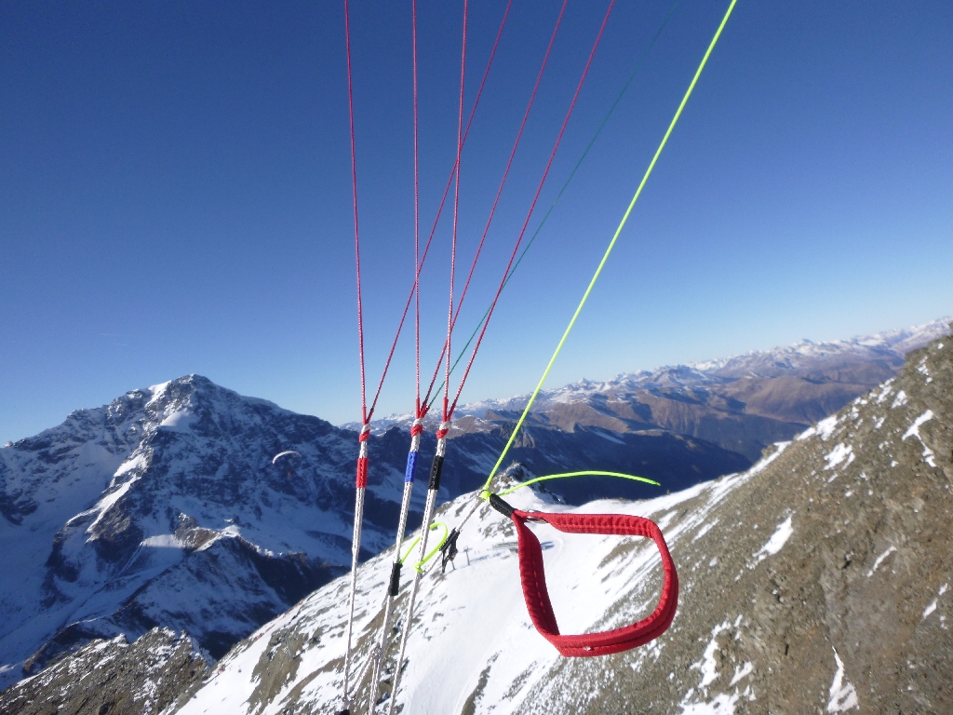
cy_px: 358
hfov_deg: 69.4
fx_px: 688
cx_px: 476
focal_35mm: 25
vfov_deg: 54.9
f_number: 3.9
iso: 100
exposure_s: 1/800
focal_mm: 4.5
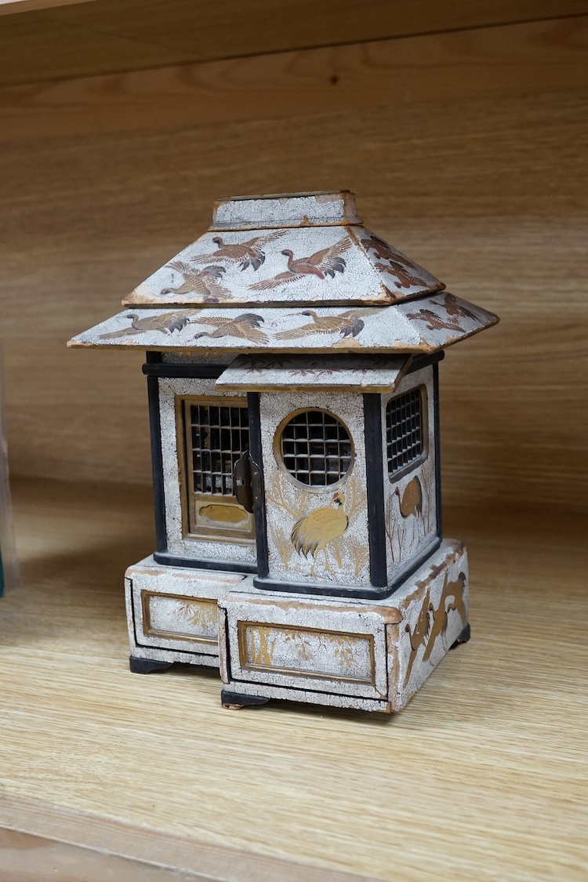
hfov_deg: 29.9
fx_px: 1102
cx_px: 294
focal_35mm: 45
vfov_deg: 43.6
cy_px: 441
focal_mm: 30
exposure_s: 1/80
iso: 1600
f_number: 9
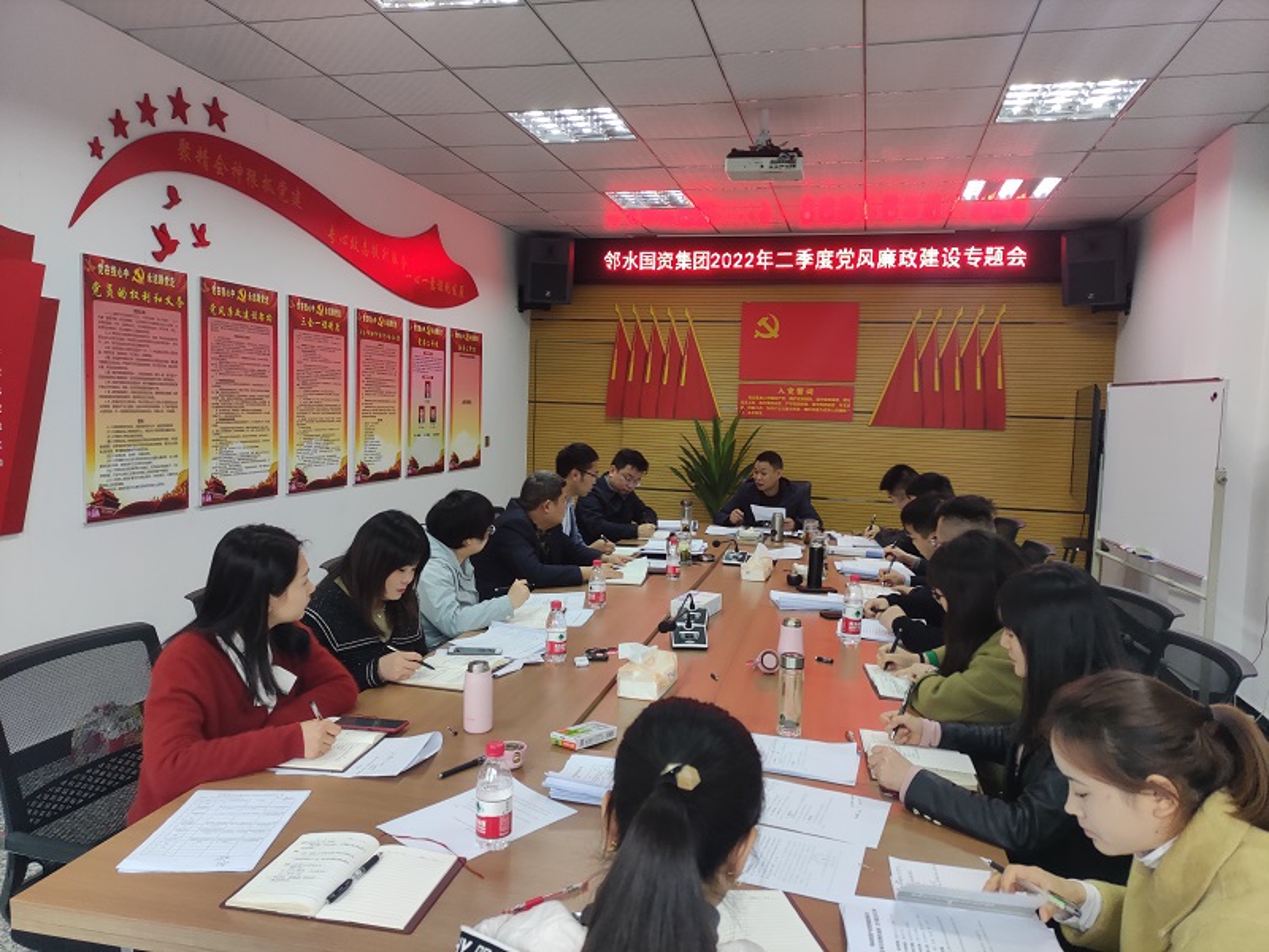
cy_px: 476
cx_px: 634
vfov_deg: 54.9
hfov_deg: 69.4
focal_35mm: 25
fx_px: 916
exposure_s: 1/50
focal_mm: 5.43
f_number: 1.89
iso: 218
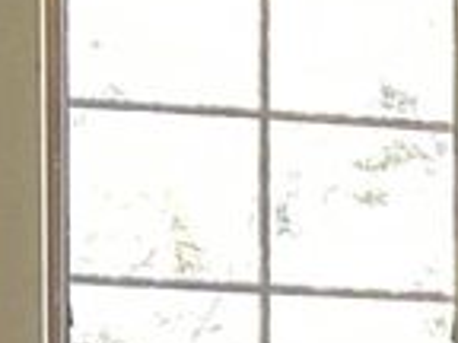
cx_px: 760
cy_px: 769
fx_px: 2448
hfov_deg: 10.2
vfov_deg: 7.6
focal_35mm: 185
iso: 500
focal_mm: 5.7
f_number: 1.5
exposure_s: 1/60
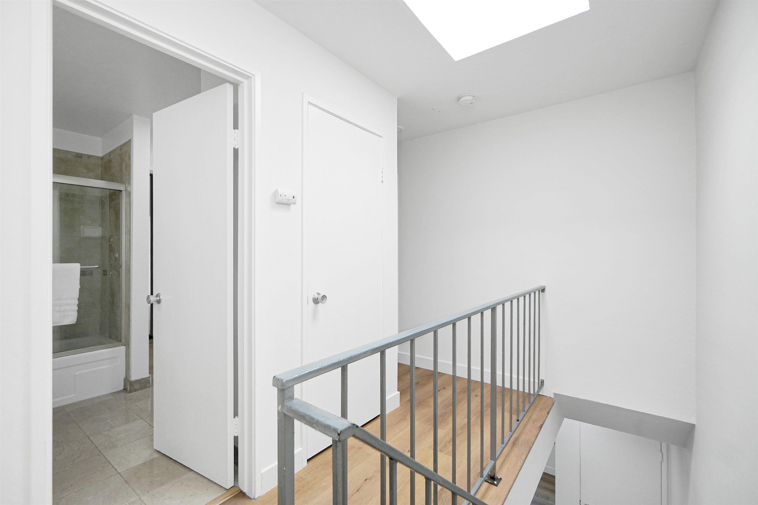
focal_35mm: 15
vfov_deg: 77.3
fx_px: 316
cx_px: 379
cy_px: 252
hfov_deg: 100.4
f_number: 4
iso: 640
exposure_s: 1/250
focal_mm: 10
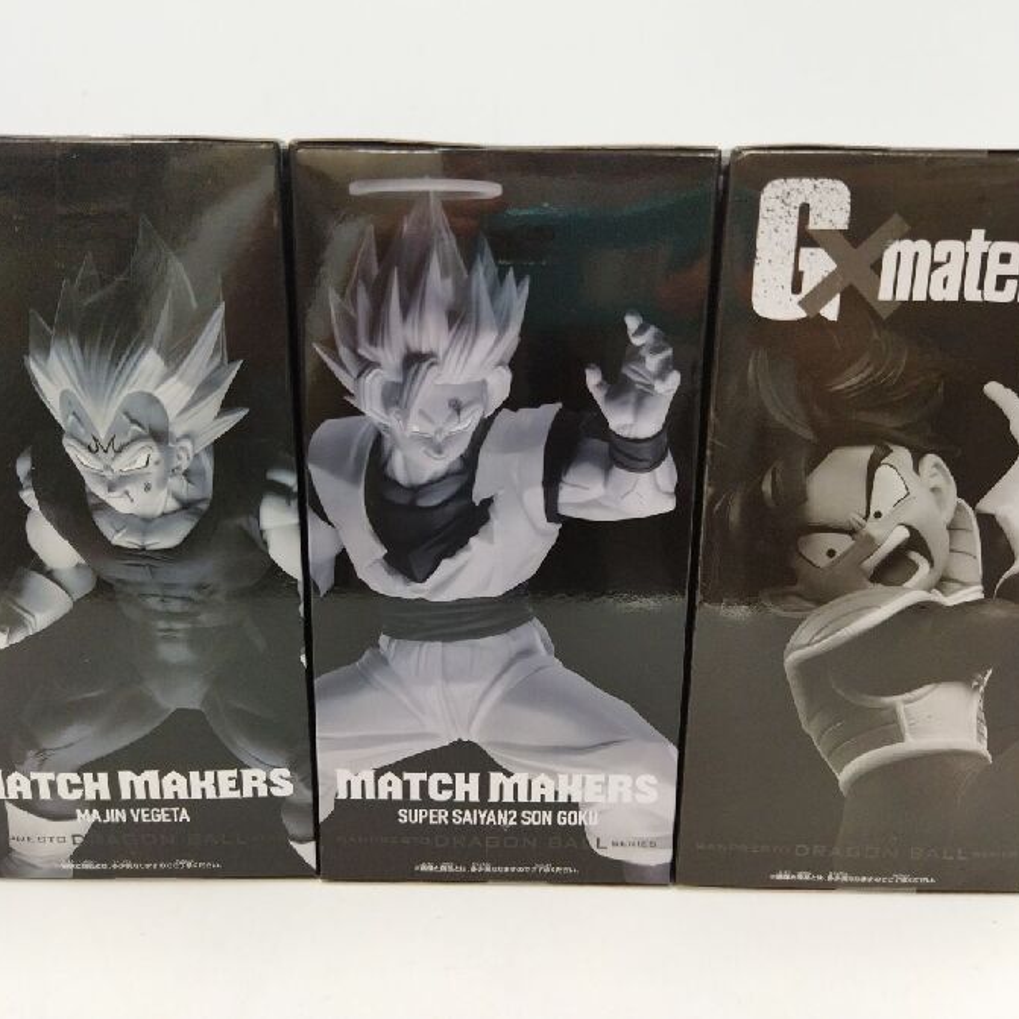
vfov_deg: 51.1
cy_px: 508
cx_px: 507
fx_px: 1066
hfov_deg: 51.1
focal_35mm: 32
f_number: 1.79
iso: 266
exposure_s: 1/60
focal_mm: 4.71
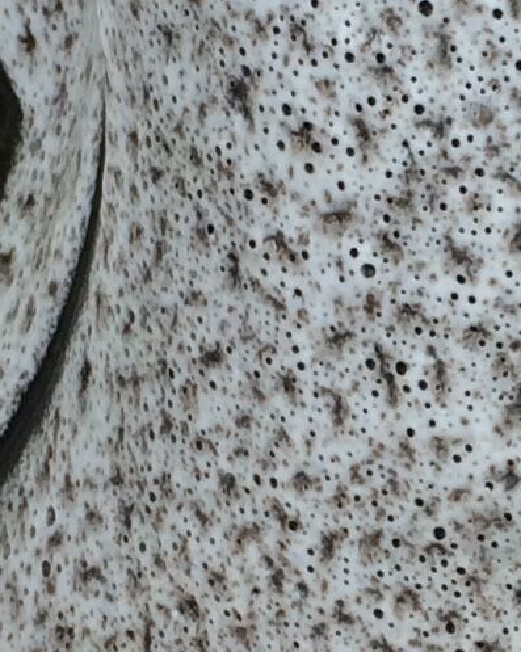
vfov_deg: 10.4
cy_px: 325
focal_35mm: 186
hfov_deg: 8.2
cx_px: 692
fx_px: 3588
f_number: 2.2
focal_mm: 4.15
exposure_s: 1/100
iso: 50
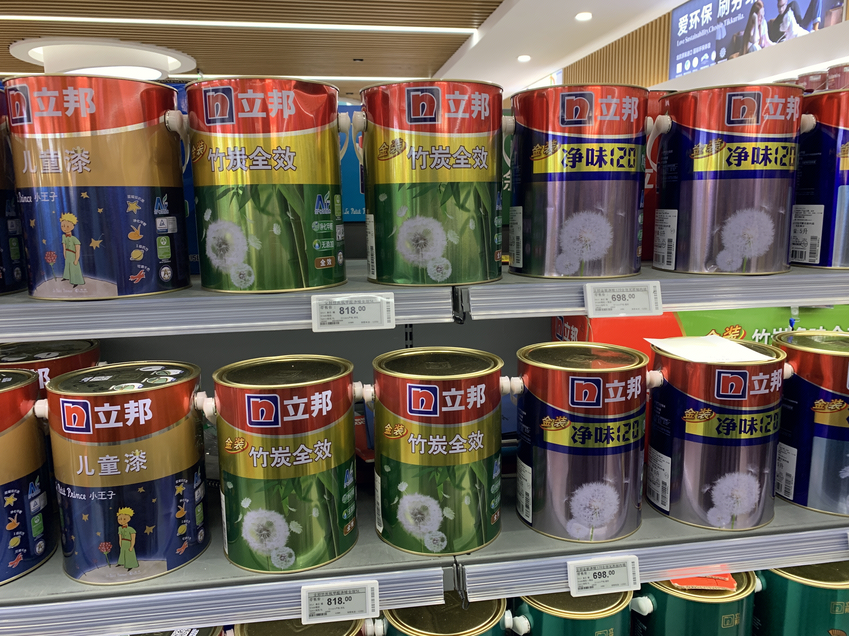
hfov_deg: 67.3
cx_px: 424
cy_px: 318
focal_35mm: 26
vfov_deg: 53.1
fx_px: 638
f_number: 1.8
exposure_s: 1/70
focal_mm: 4.25
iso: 100
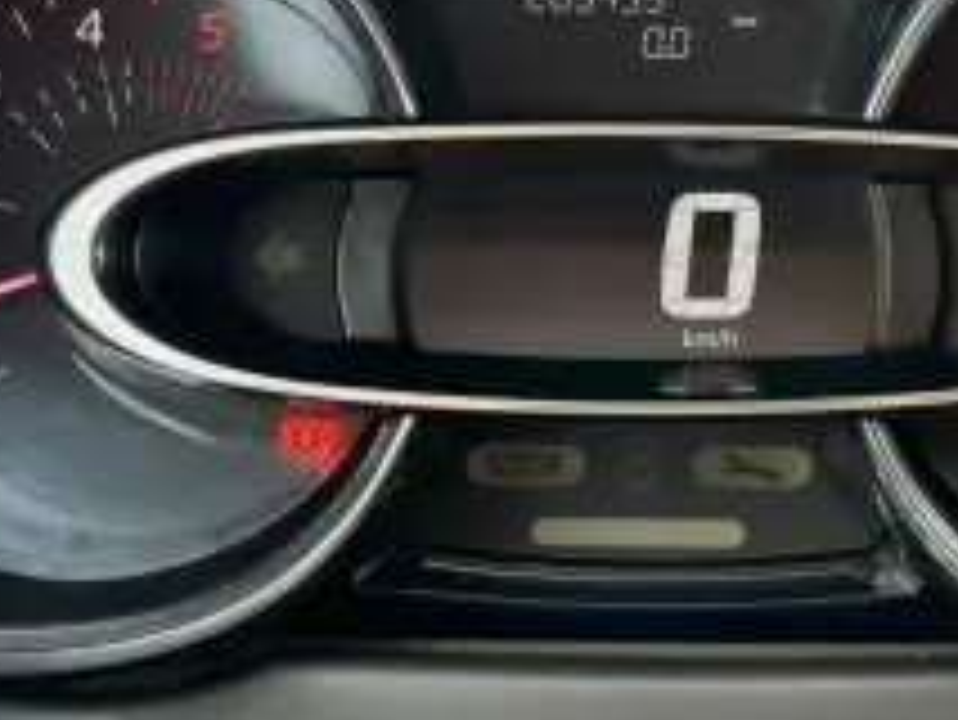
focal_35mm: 81
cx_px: 666
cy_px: 144
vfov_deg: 18.1
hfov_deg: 24.0
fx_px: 2243
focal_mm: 6.76
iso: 200
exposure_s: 1/73
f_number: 1.78
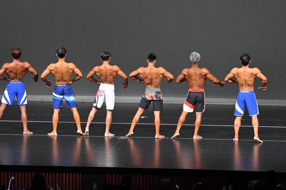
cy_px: 87
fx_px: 1413
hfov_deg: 11.6
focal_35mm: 178
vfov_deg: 7.7
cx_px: 137
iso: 4000
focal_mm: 105
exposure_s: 1/400
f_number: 5.6
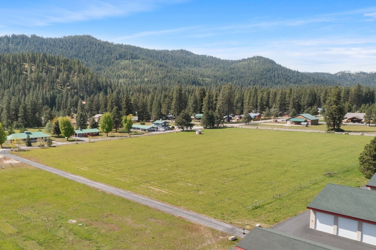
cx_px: 150
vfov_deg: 37.7
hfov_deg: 54.1
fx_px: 365
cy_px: 152
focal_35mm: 35
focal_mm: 10.26
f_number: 8
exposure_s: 1/120
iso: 400
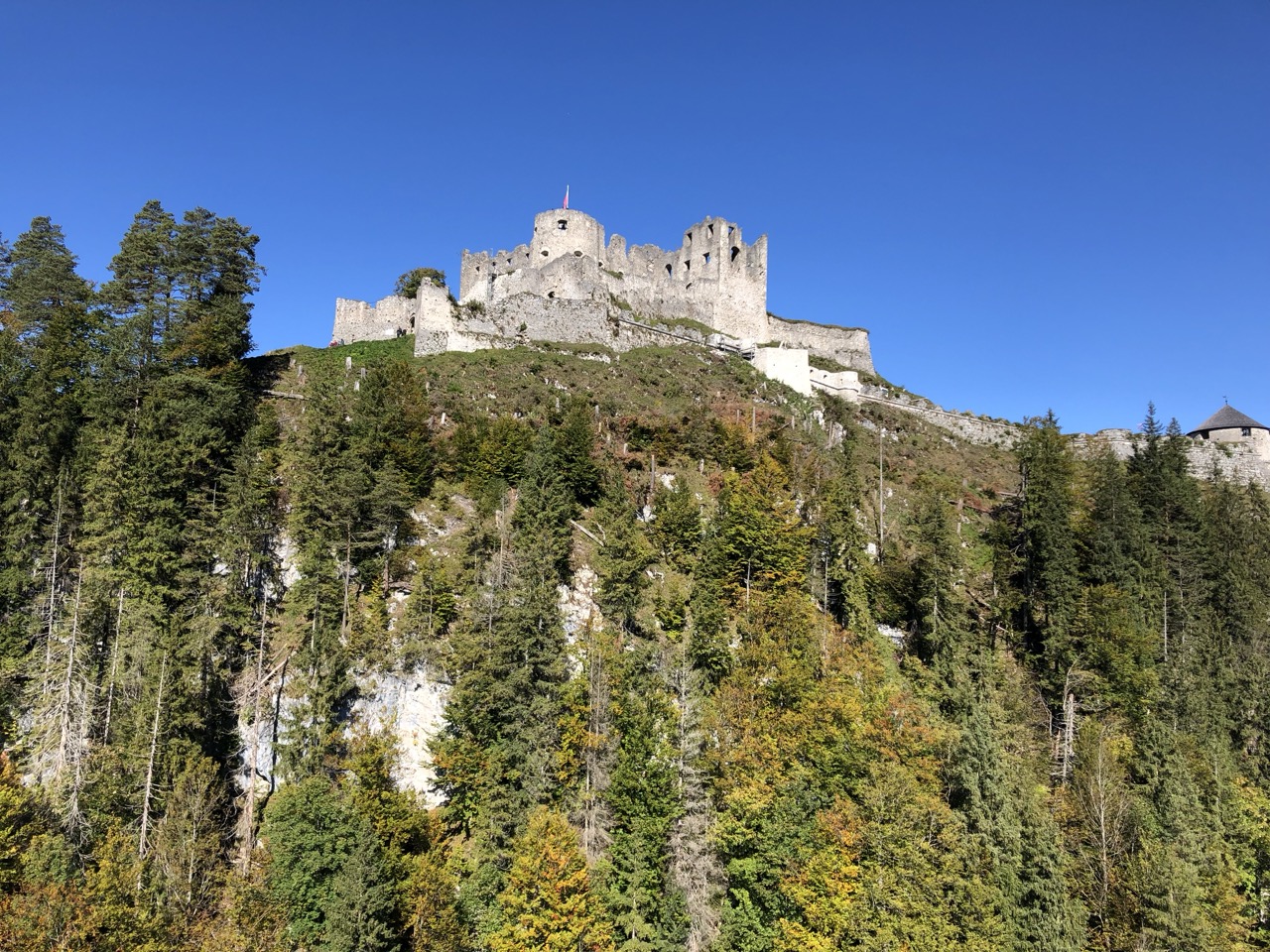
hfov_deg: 63.4
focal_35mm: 28
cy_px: 476
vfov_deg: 49.7
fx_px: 1027
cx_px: 635
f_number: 1.8
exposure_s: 1/1412
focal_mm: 3.99
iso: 20
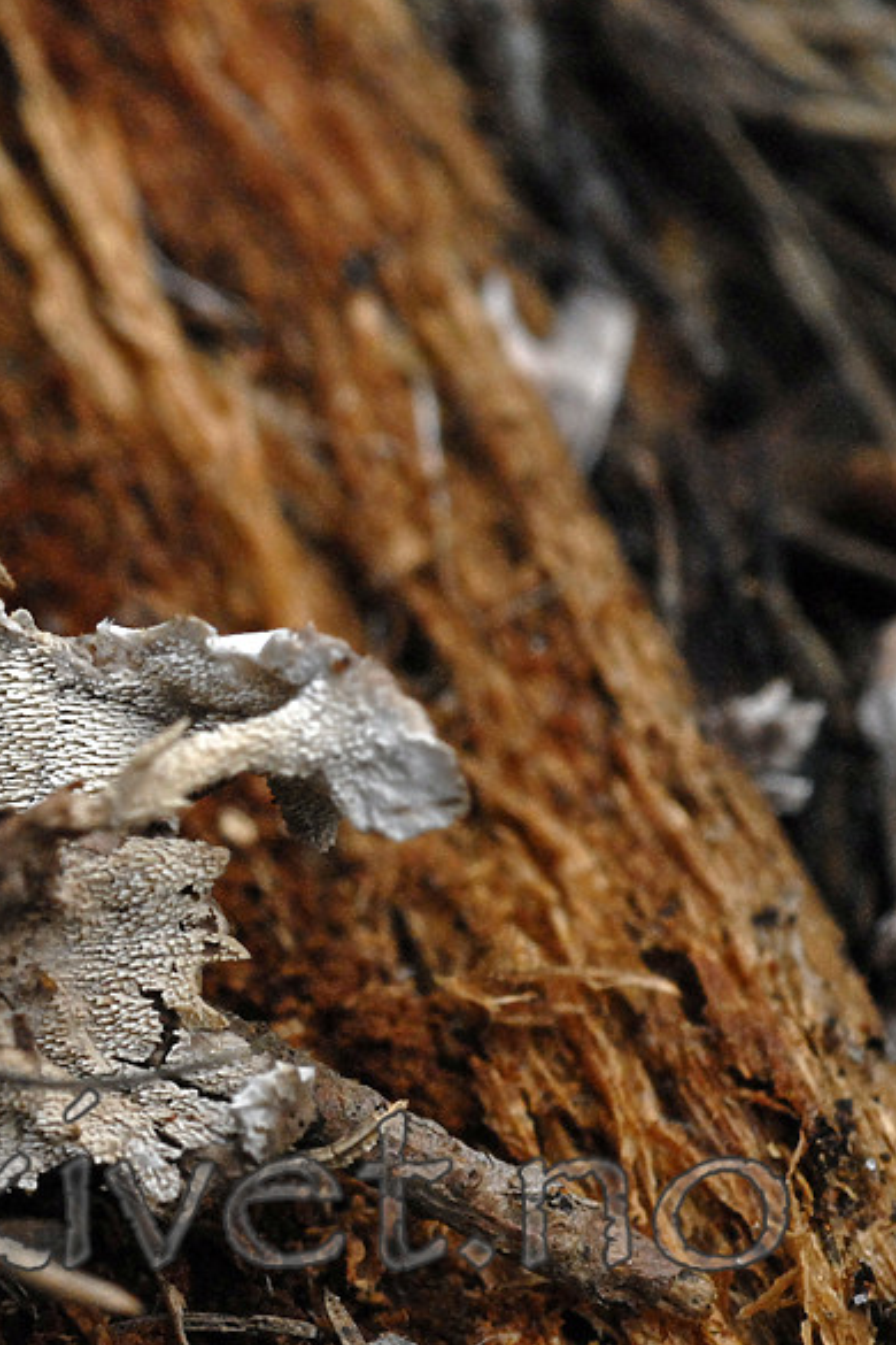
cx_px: -149
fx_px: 5749
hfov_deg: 8.8
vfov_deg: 13.3
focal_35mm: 154
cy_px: 679
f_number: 7.1
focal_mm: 60
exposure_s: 1/60
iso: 800
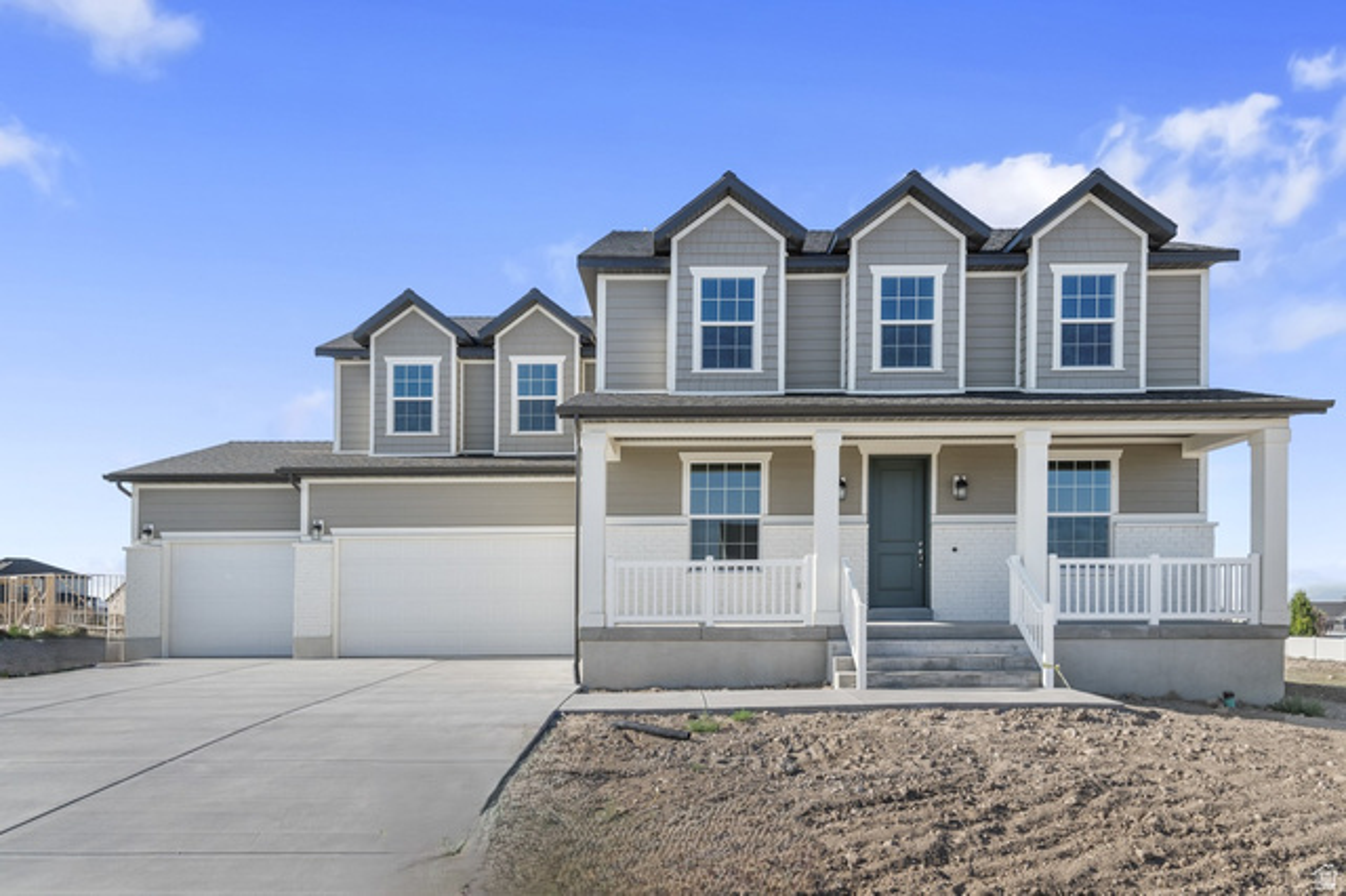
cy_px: 448
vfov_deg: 57.2
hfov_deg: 78.6
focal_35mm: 22
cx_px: 673
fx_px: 822
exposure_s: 1/160
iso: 320
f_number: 8
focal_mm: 22
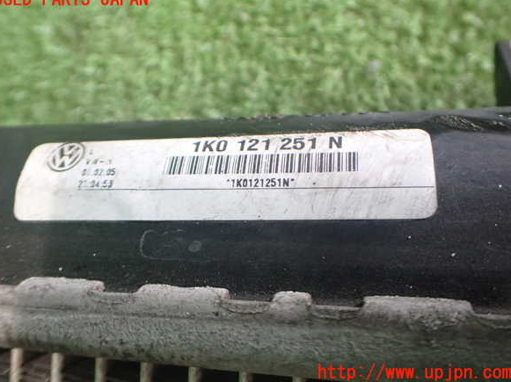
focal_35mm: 31
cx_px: 252
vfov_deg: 45.4
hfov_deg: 58.4
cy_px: 186
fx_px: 457
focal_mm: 5.4
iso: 800
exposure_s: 1/125
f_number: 2.3
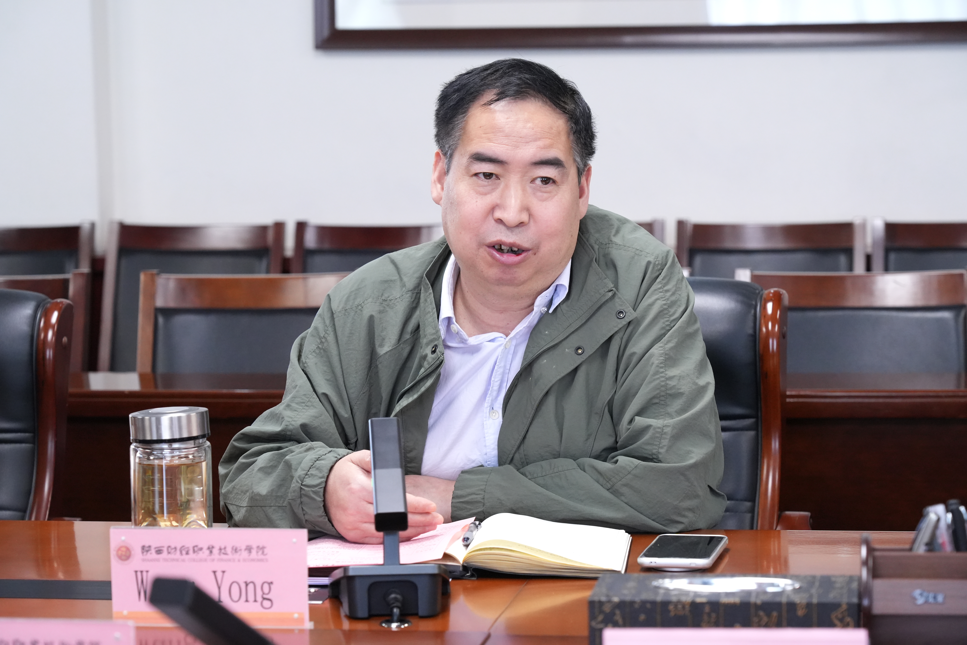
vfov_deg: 13.0
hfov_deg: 19.5
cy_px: 322
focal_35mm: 105
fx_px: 2820
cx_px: 484
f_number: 6.3
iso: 5000
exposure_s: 1/200
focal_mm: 105
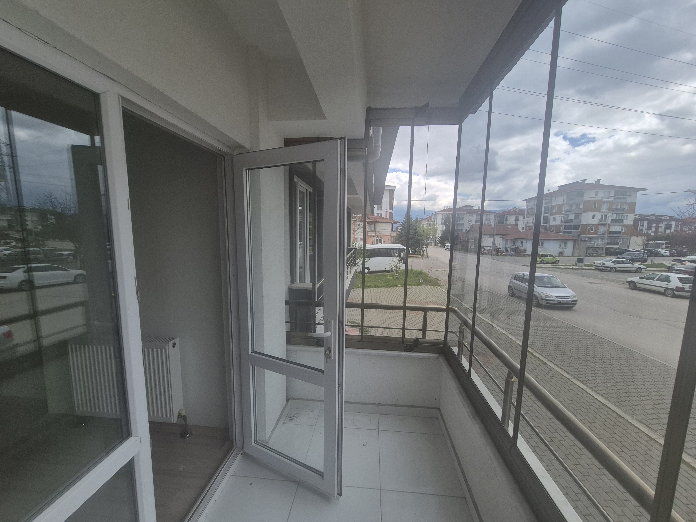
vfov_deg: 89.9
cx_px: 348
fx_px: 261
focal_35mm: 13
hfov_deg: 106.2
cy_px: 261
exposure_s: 1/256
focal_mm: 1.74
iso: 50
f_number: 2.2
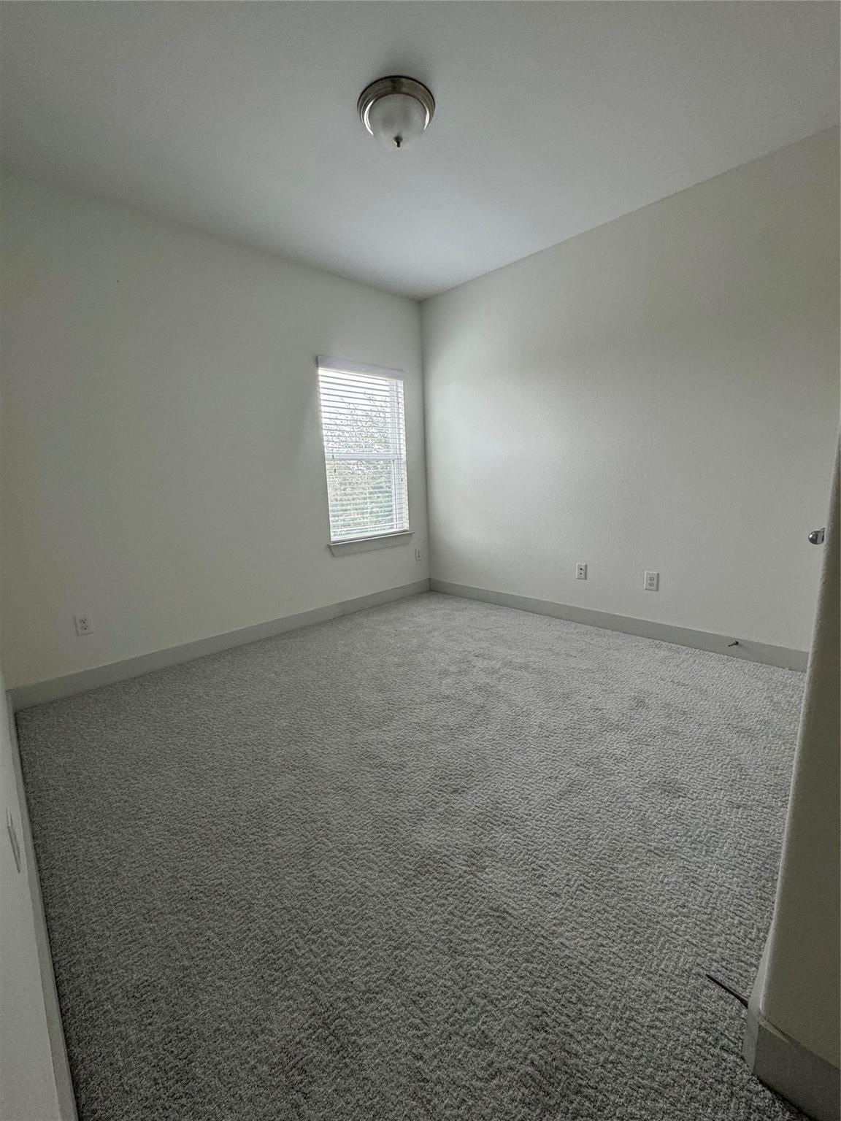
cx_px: 420
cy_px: 560
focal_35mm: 14
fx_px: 454
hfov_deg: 85.7
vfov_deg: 102.1
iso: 250
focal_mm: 2.22
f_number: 2.2
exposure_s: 1/120
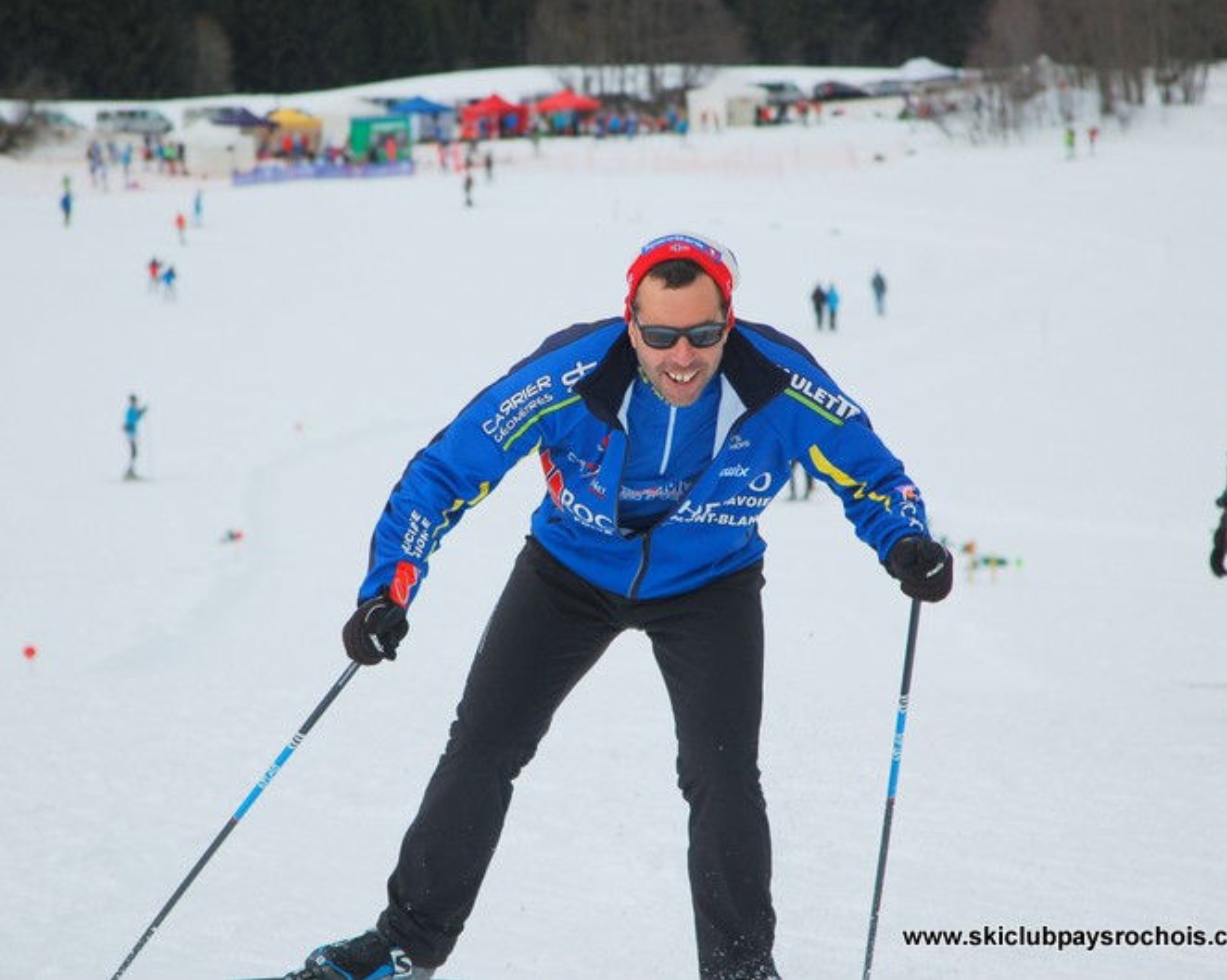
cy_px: 489
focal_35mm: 145
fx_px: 5248
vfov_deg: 10.7
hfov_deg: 13.3
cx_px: 563
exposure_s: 1/1000
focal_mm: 85
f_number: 4.5
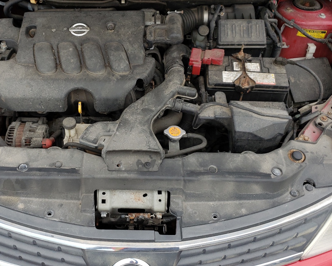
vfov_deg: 38.2
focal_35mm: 39
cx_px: 134
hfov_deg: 46.6
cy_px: 120
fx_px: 383
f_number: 1.5
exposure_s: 1/556
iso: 50
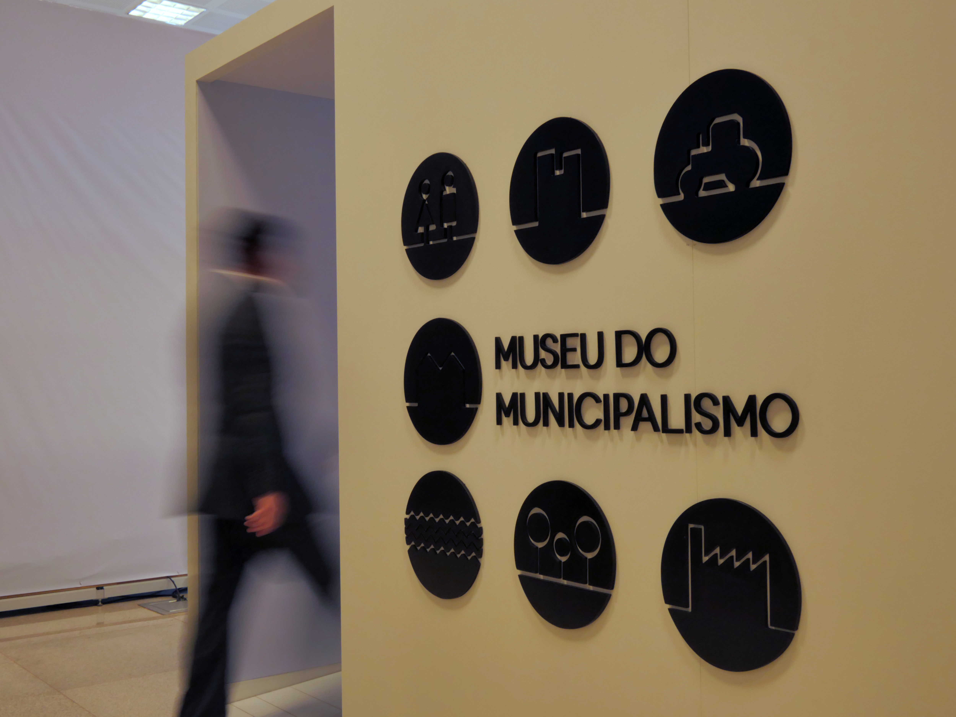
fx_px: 1105
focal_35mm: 40
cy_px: 358
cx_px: 478
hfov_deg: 46.8
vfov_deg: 36.0
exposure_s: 1/8
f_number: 11
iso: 400
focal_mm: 20
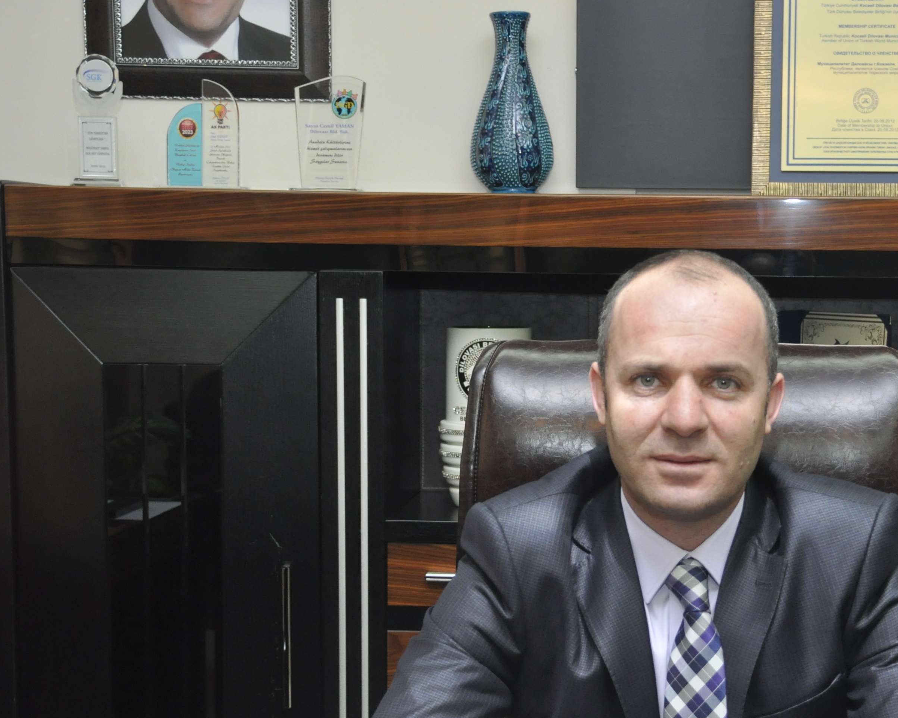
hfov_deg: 24.3
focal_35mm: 78
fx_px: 2069
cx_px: 628
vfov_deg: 19.6
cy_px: 487
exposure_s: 1/60
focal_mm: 31
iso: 800
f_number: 4
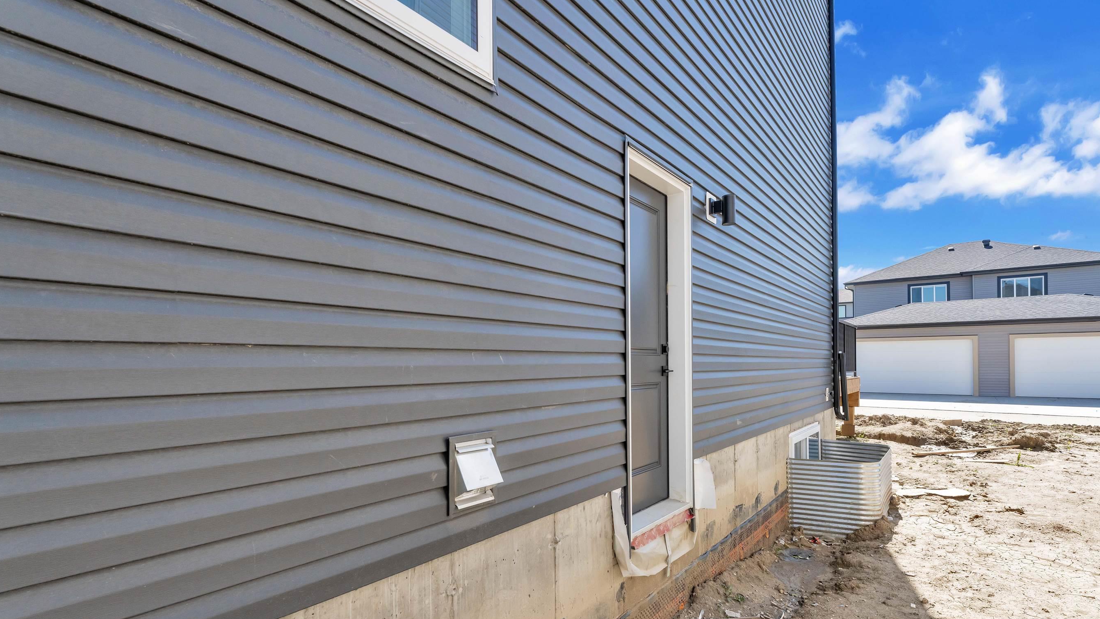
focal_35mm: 18
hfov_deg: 91.8
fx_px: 532
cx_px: 516
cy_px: 360
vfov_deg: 60.0
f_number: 7.1
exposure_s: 1/1250
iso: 800
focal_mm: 15.2
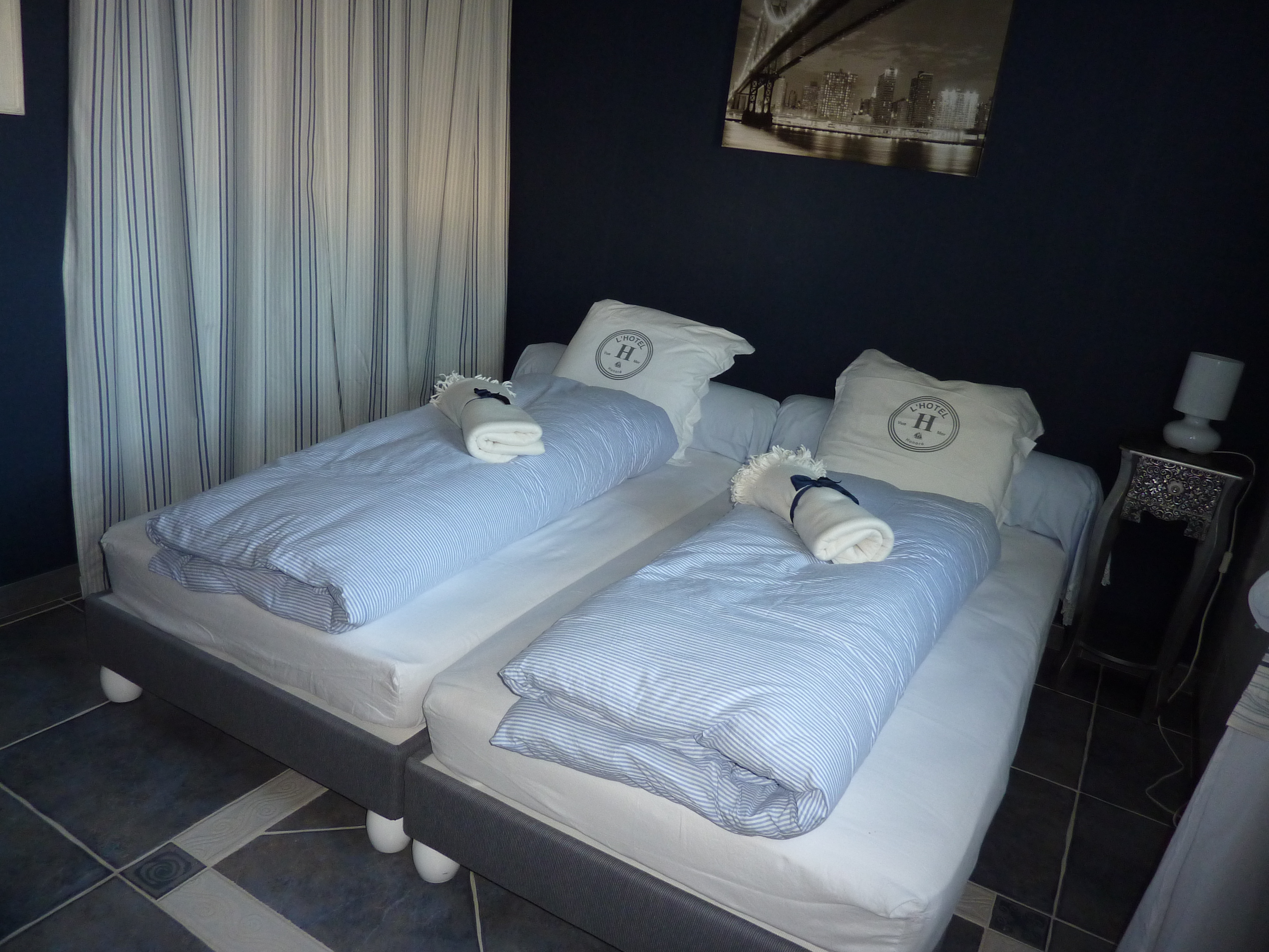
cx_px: 634
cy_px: 476
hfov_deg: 69.4
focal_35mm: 25
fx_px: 916
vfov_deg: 54.9
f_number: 3.3
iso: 200
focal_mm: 4.1
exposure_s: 1/30
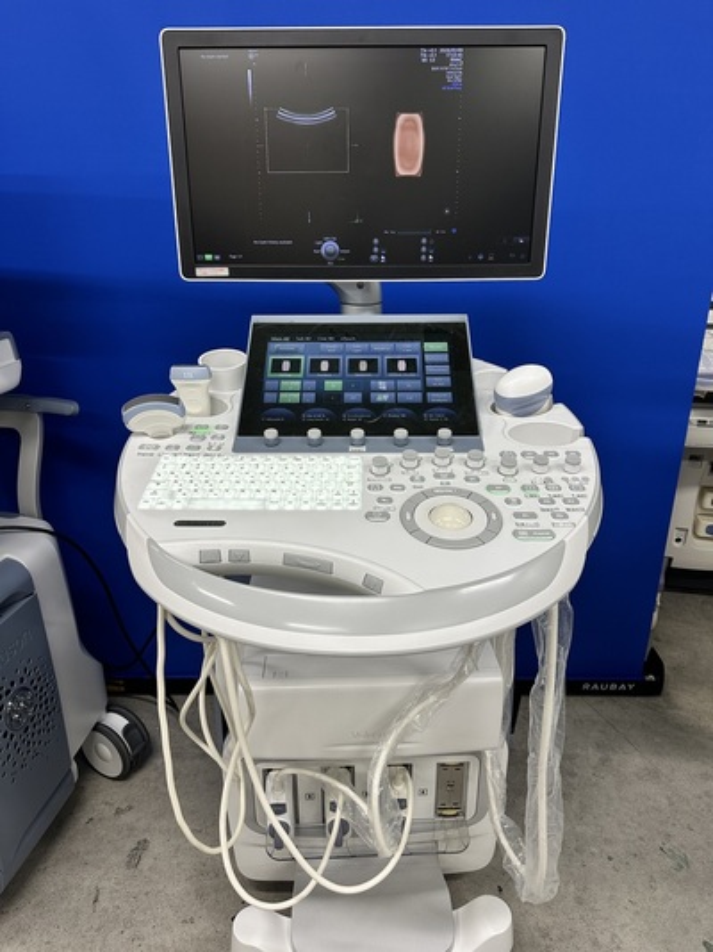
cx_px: 356
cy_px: 476
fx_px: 660
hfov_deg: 56.8
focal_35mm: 24
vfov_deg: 71.6
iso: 125
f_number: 1.78
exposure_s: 1/111
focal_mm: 6.86
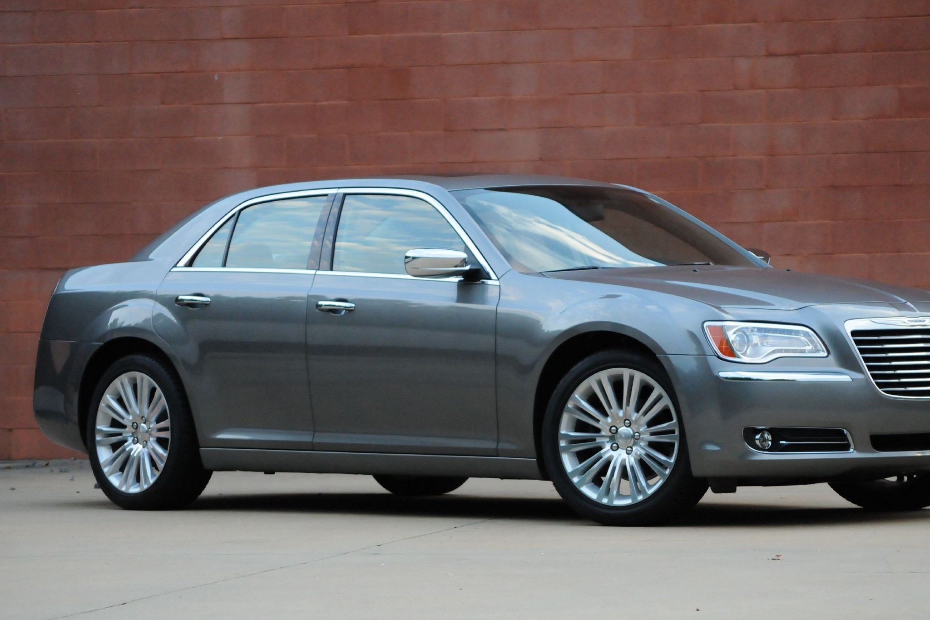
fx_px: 3874
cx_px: 539
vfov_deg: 9.1
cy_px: 294
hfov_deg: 13.7
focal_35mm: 150
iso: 2000
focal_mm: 82
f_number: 5.6
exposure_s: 1/320
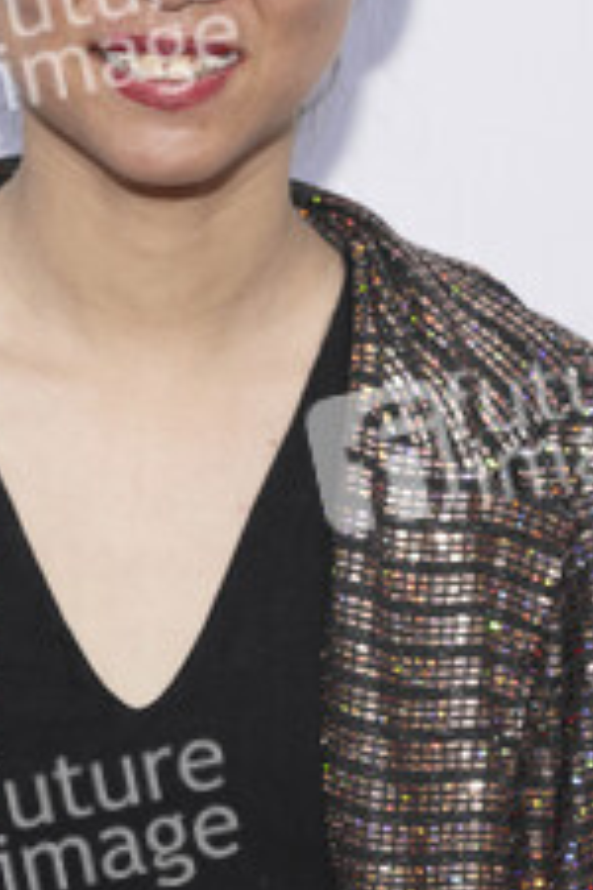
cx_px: 150
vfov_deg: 9.6
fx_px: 5262
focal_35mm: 213
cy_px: 241
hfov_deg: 6.4
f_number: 5.6
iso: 800
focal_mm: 120
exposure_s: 1/200
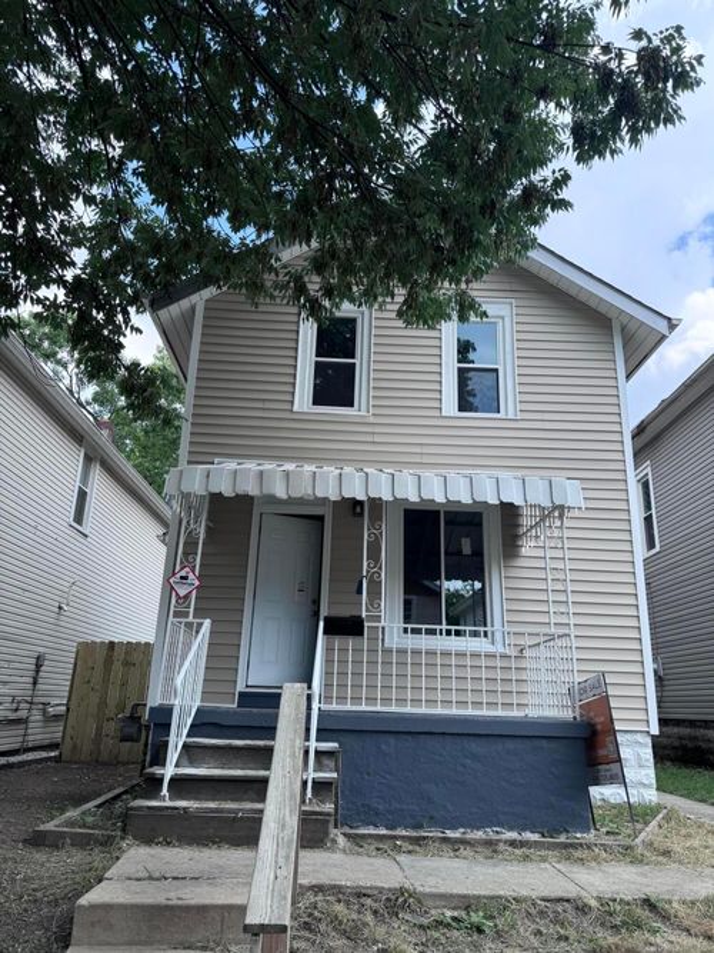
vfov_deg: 71.6
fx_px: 660
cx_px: 357
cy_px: 476
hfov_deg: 56.8
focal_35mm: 24
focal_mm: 6.76
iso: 80
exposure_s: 1/1339
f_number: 1.78
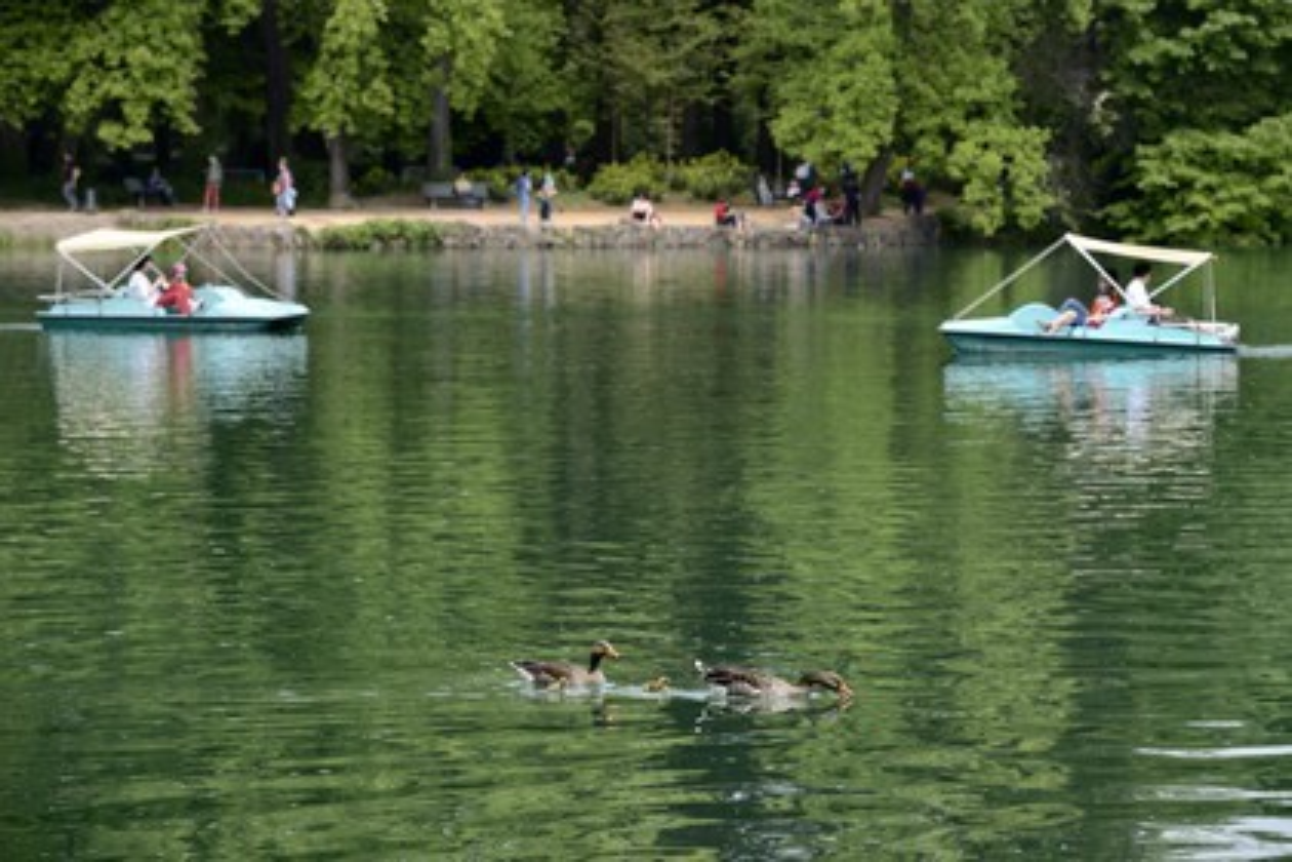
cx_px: 646
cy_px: 431
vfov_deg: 9.1
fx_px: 5383
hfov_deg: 13.7
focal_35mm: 150
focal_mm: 150
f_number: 6.3
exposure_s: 1/320
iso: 200
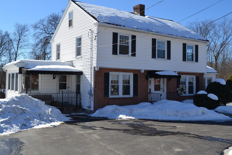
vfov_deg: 36.9
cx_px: 116
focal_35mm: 36
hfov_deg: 53.1
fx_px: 232
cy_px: 78
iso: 100
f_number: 8
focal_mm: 24
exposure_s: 1/250
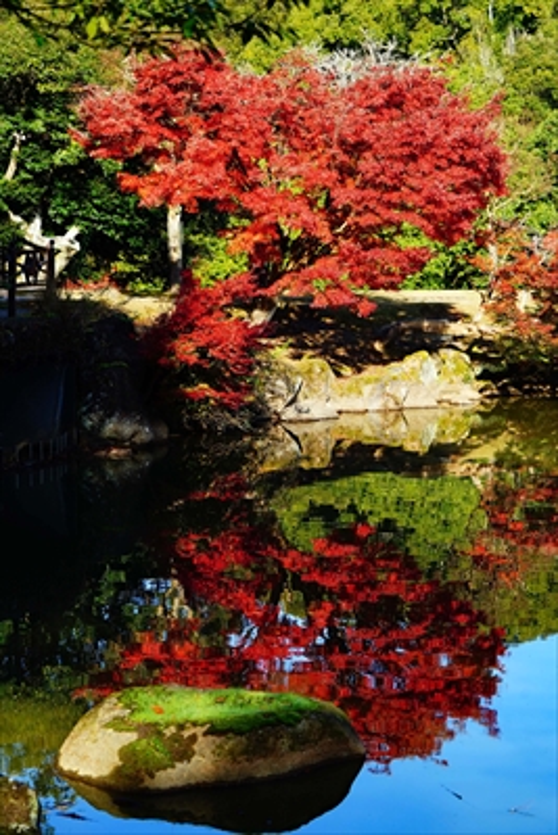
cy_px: 418
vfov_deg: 23.4
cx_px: 279
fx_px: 2021
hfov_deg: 15.7
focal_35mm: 87
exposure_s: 1/125
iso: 125
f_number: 6.7
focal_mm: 87
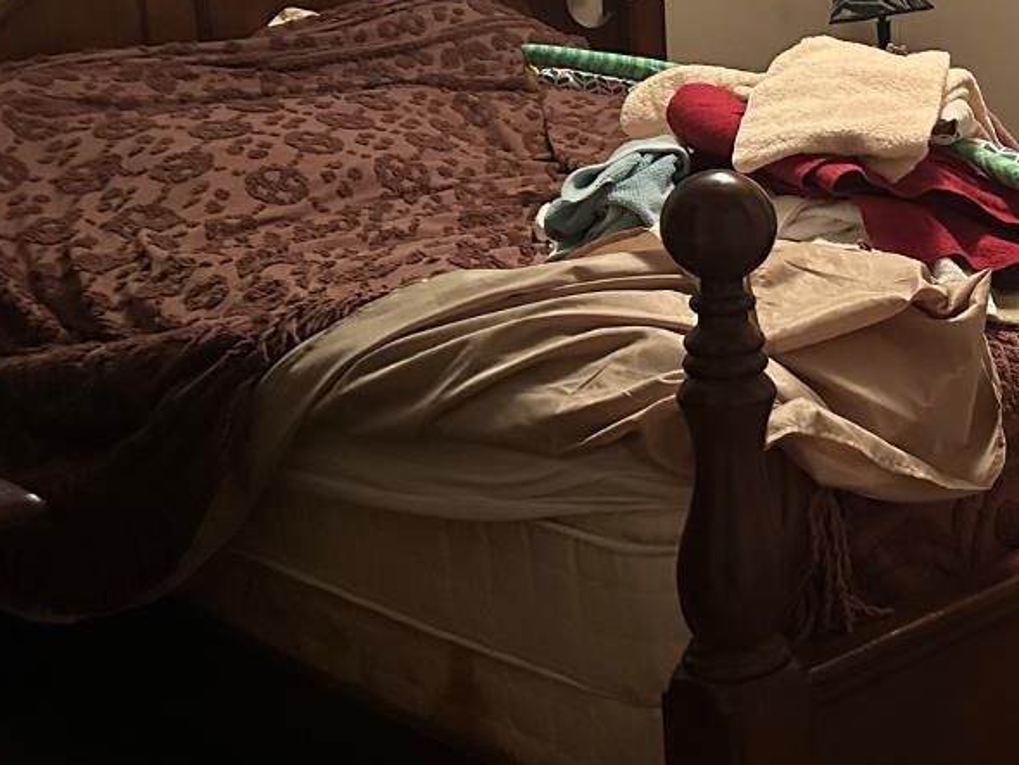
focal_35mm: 61
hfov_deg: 28.5
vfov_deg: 23.9
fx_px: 1796
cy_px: 263
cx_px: 1140
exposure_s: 1/30
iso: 1600
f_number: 1.78
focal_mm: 6.86
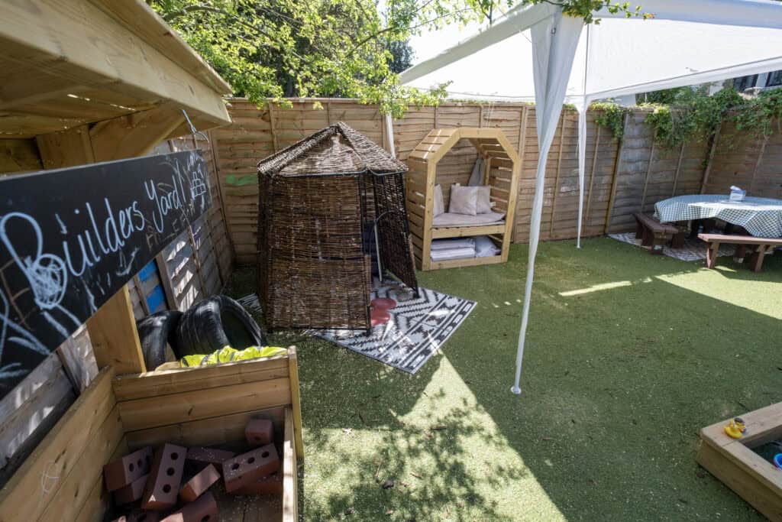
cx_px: 391
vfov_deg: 77.3
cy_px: 261
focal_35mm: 15
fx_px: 326
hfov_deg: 100.4
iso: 200
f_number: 7.1
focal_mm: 10
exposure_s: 1/100
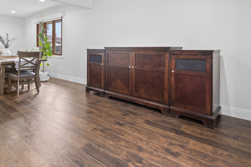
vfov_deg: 55.4
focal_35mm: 22
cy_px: 50
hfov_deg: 78.2
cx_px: 108
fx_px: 153
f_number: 8
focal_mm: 10
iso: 320
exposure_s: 1/1.67
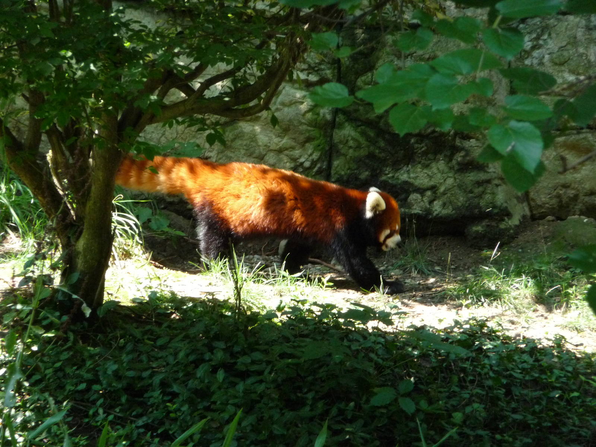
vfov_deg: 5.3
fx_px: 4821
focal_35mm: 280
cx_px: 298
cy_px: 224
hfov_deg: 7.1
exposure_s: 1/160
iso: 400
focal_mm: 47
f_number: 4.9
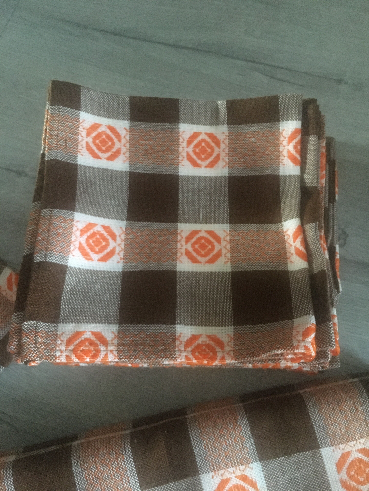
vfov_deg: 61.7
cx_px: 184
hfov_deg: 48.2
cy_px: 246
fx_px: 412
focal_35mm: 29
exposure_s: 1/17
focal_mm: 4.15
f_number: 2.2
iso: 320
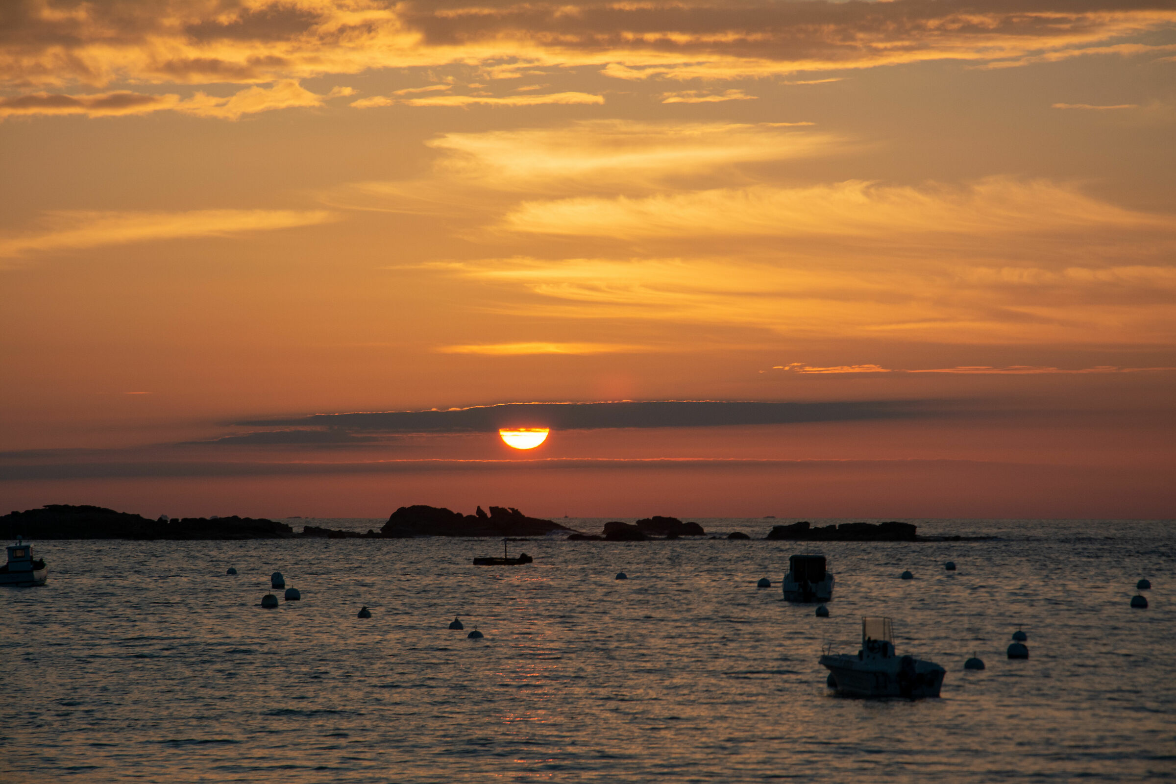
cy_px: 392
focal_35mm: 158
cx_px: 588
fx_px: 5145
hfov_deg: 13.0
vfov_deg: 8.7
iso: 180
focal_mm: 105
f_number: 8
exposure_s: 1/250
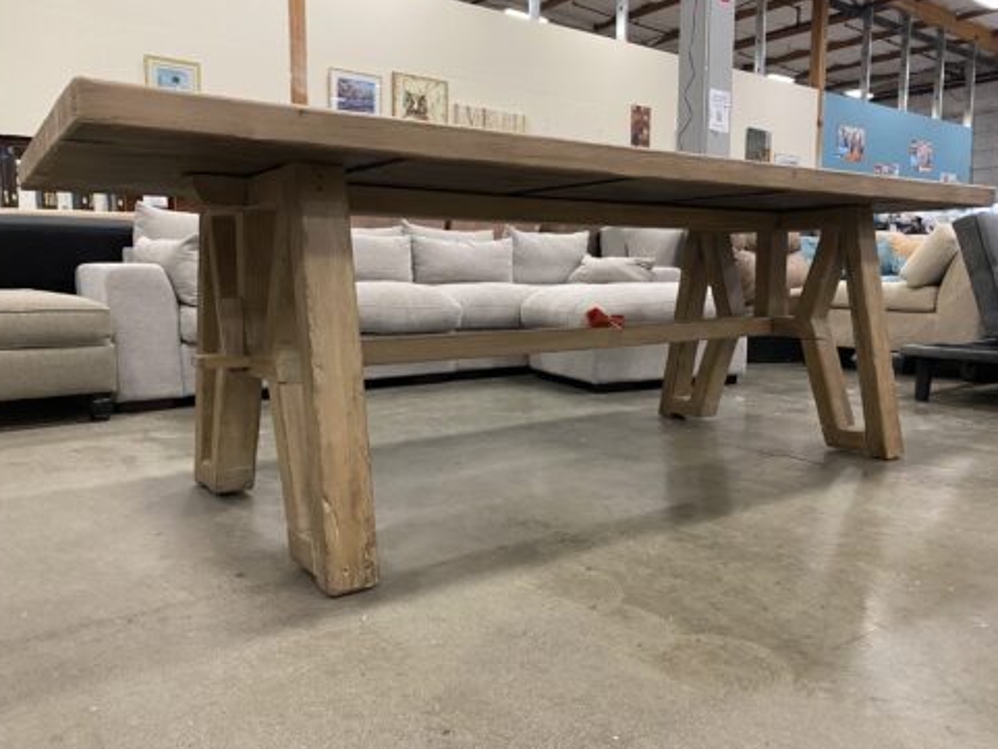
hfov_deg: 65.3
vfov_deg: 51.4
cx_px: 496
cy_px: 372
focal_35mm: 27
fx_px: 779
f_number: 1.8
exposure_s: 1/60
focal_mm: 4.25
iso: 320
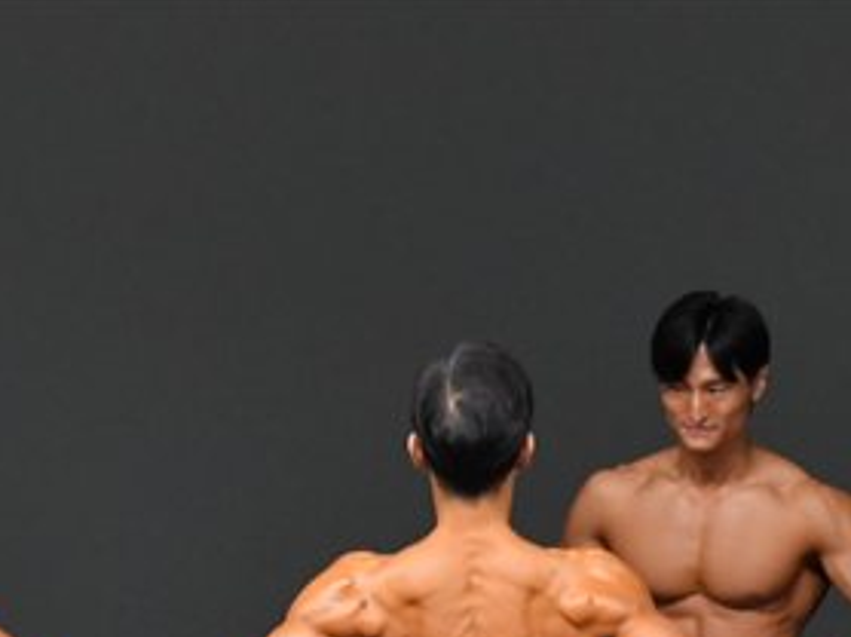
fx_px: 17783
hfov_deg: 2.7
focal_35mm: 724
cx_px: -213
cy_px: 787
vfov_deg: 2.0
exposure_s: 1/400
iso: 4000
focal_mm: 180
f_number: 5.6
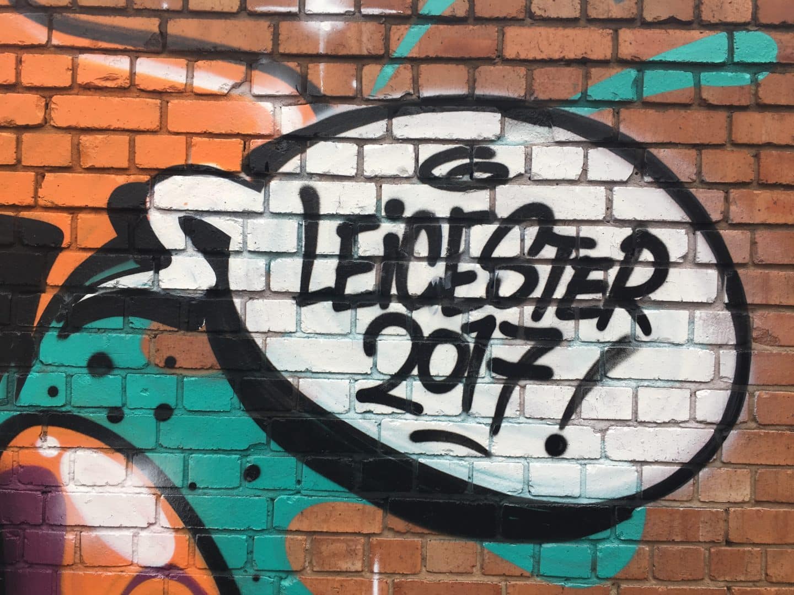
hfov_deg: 61.7
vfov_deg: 48.2
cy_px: 298
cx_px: 397
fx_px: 665
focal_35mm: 29
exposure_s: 1/112
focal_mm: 4.15
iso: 25
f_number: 2.2
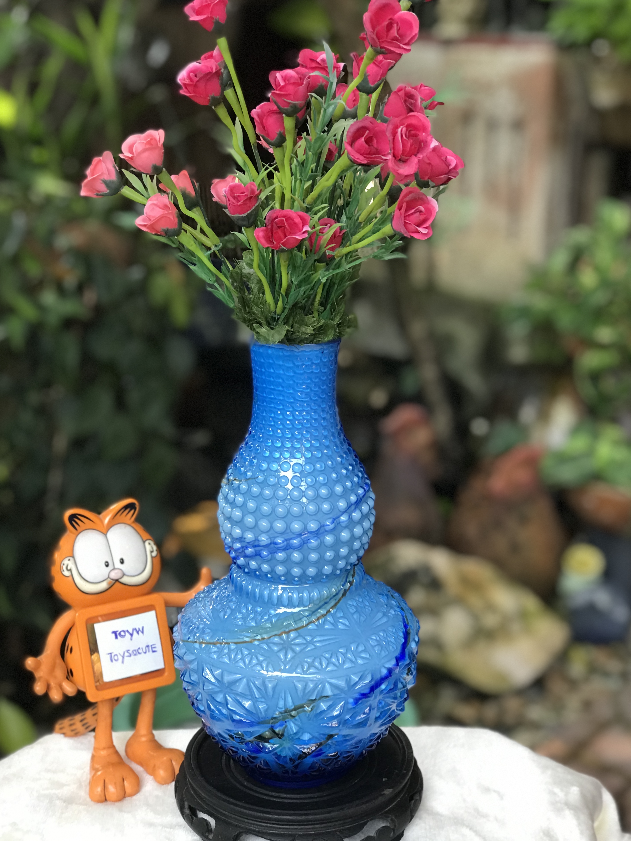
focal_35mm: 57
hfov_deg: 25.7
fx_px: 1386
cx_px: 316
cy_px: 420
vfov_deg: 33.8
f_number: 2.8
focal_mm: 6.6
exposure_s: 1/50
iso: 50
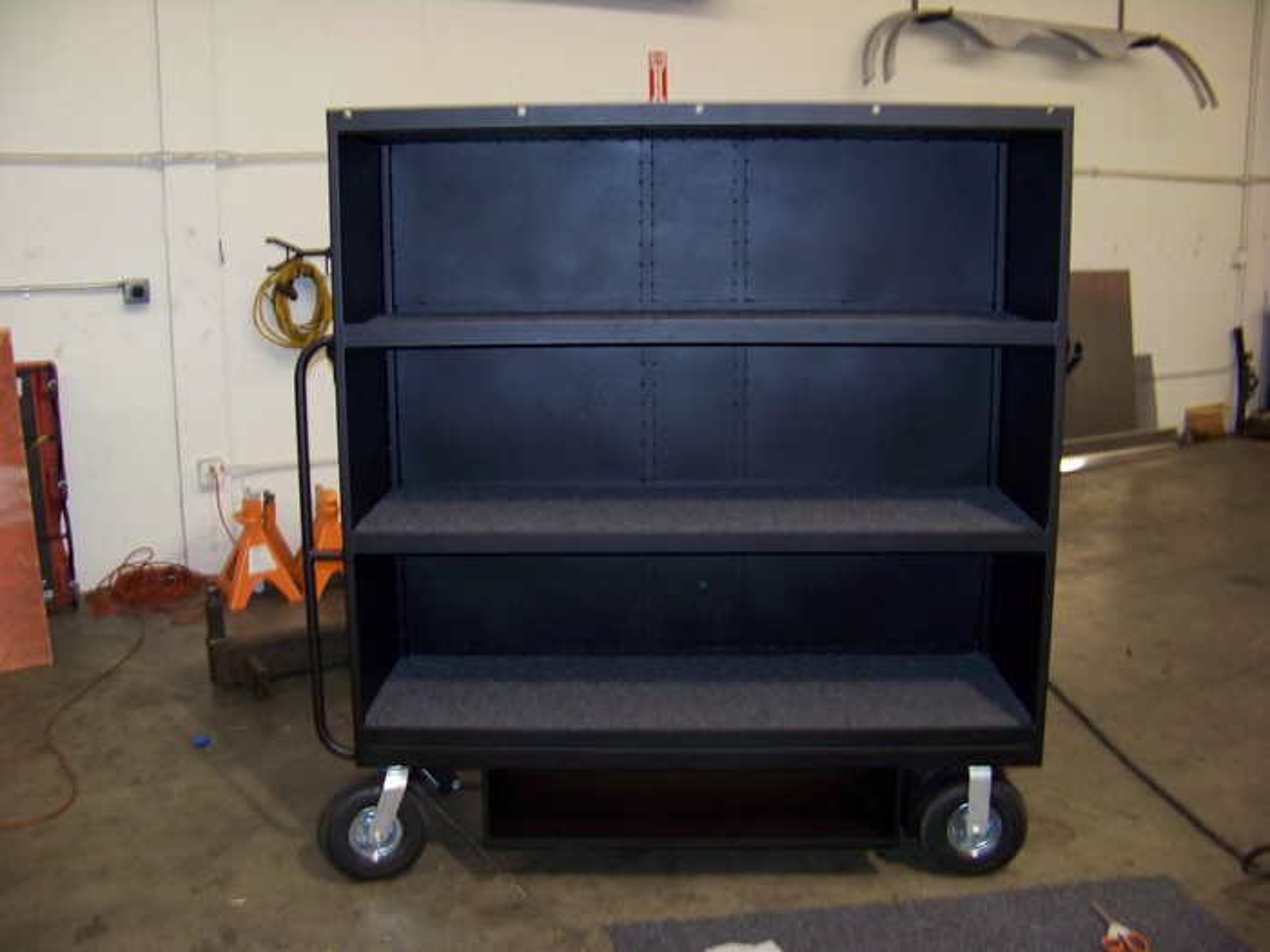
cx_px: 635
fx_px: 1321
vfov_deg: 39.7
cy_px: 476
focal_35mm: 36
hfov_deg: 51.4
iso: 200
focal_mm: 5.85
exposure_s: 1/30
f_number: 2.8
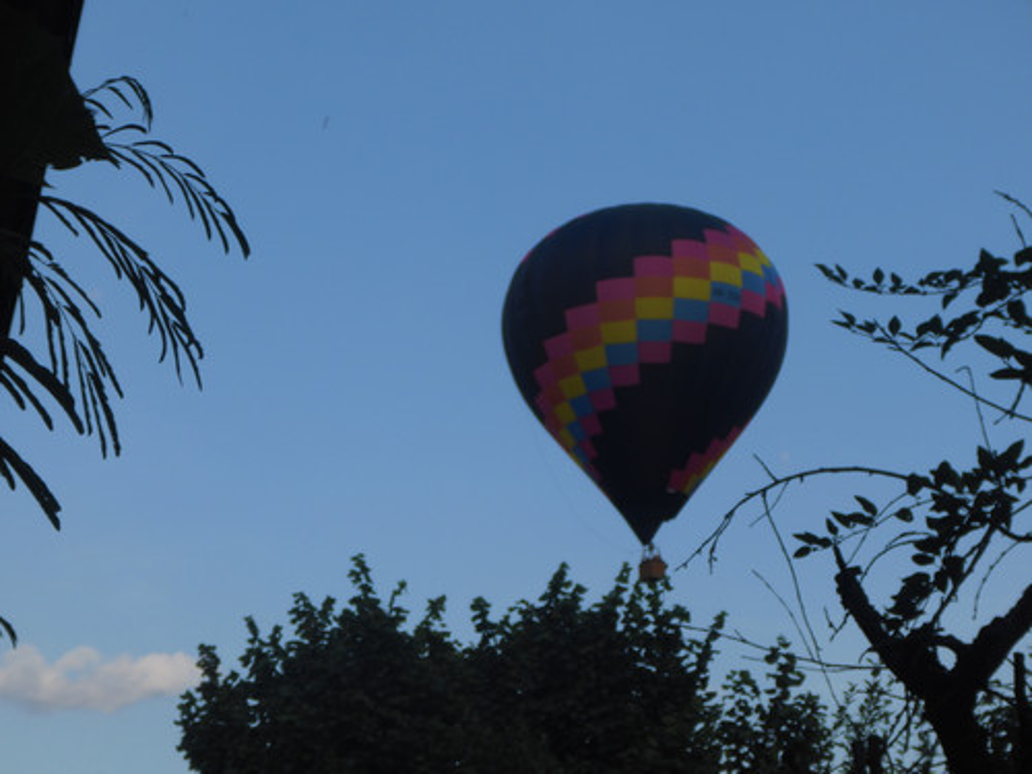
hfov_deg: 27.4
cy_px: 387
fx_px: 2117
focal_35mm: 71
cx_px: 516
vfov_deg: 20.7
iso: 80
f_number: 5.4
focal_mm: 12.6
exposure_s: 1/200
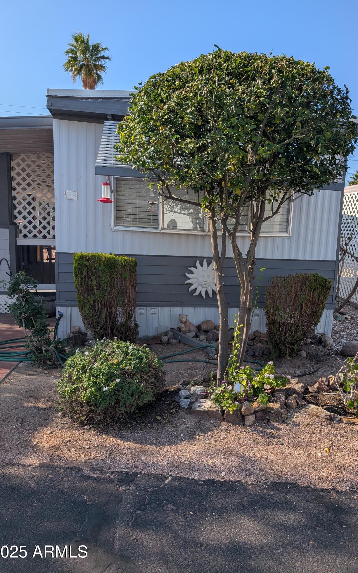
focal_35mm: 26
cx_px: 209
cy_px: 286
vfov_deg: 70.4
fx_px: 406
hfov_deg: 47.4
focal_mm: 6.9
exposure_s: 1/1052
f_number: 1.68
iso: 22
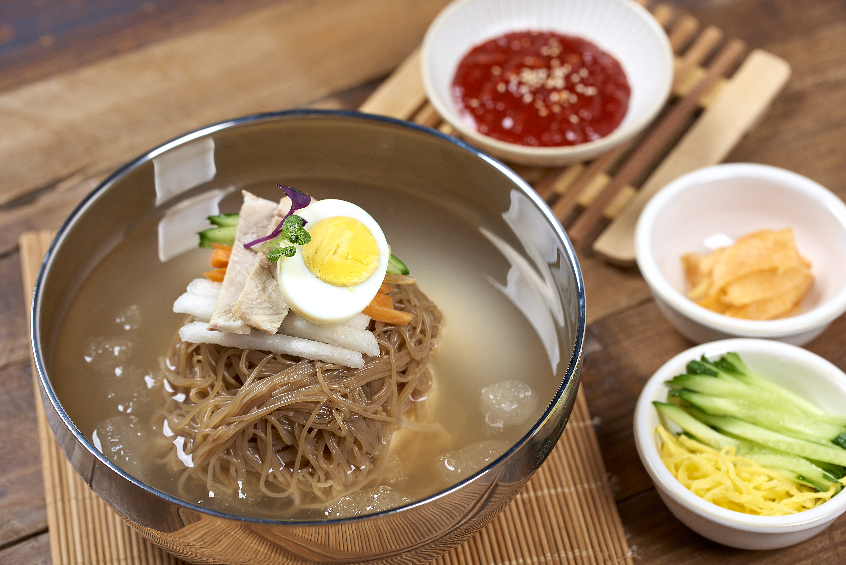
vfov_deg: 15.2
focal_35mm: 90
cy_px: 282
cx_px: 423
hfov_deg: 22.6
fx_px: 2116
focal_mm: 90
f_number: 5
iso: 160
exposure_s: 1/160
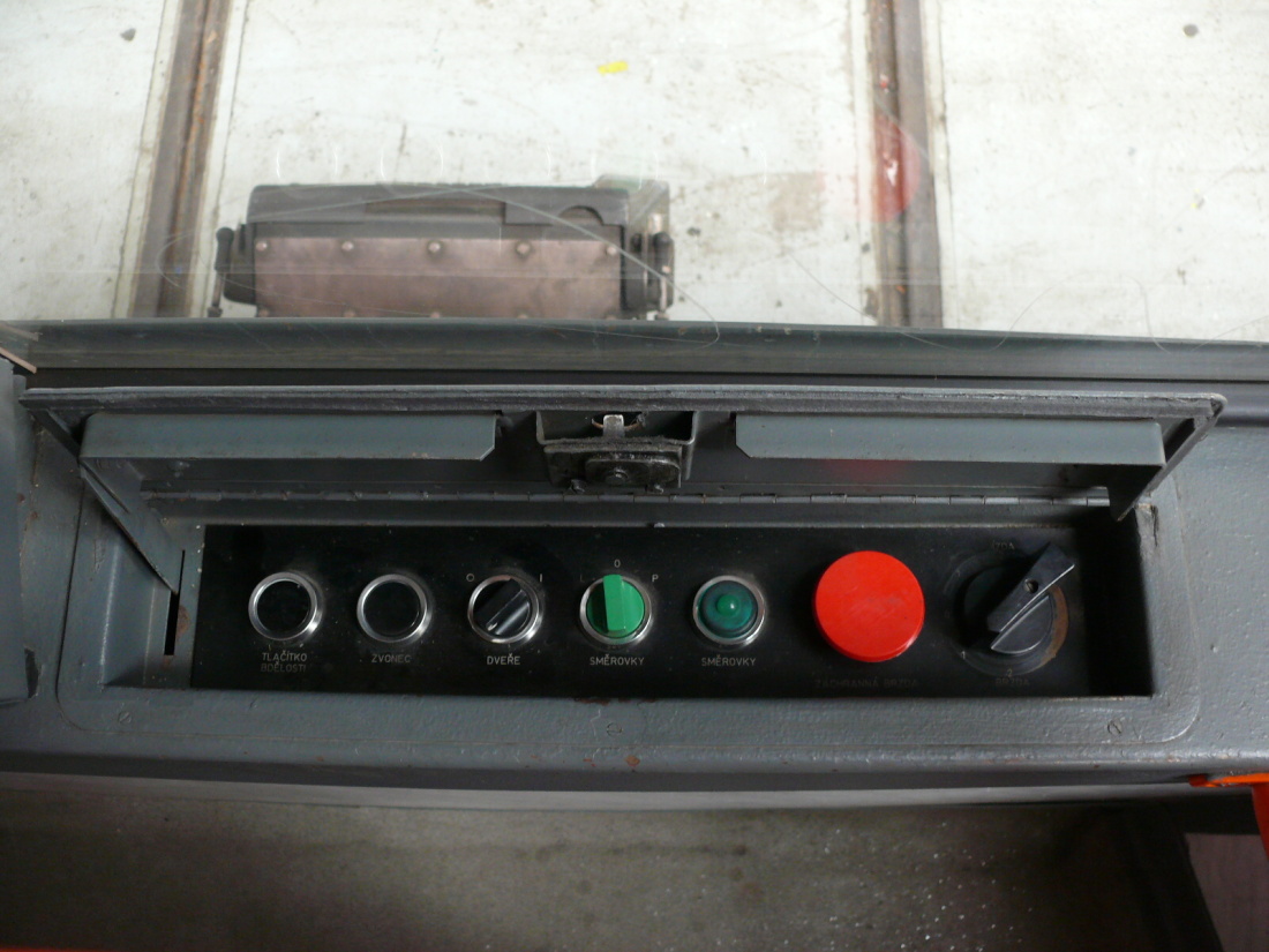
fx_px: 1283
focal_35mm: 35
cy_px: 476
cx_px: 634
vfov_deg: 40.7
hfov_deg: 52.6
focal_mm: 7.4
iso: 200
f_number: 2.8
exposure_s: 1/8
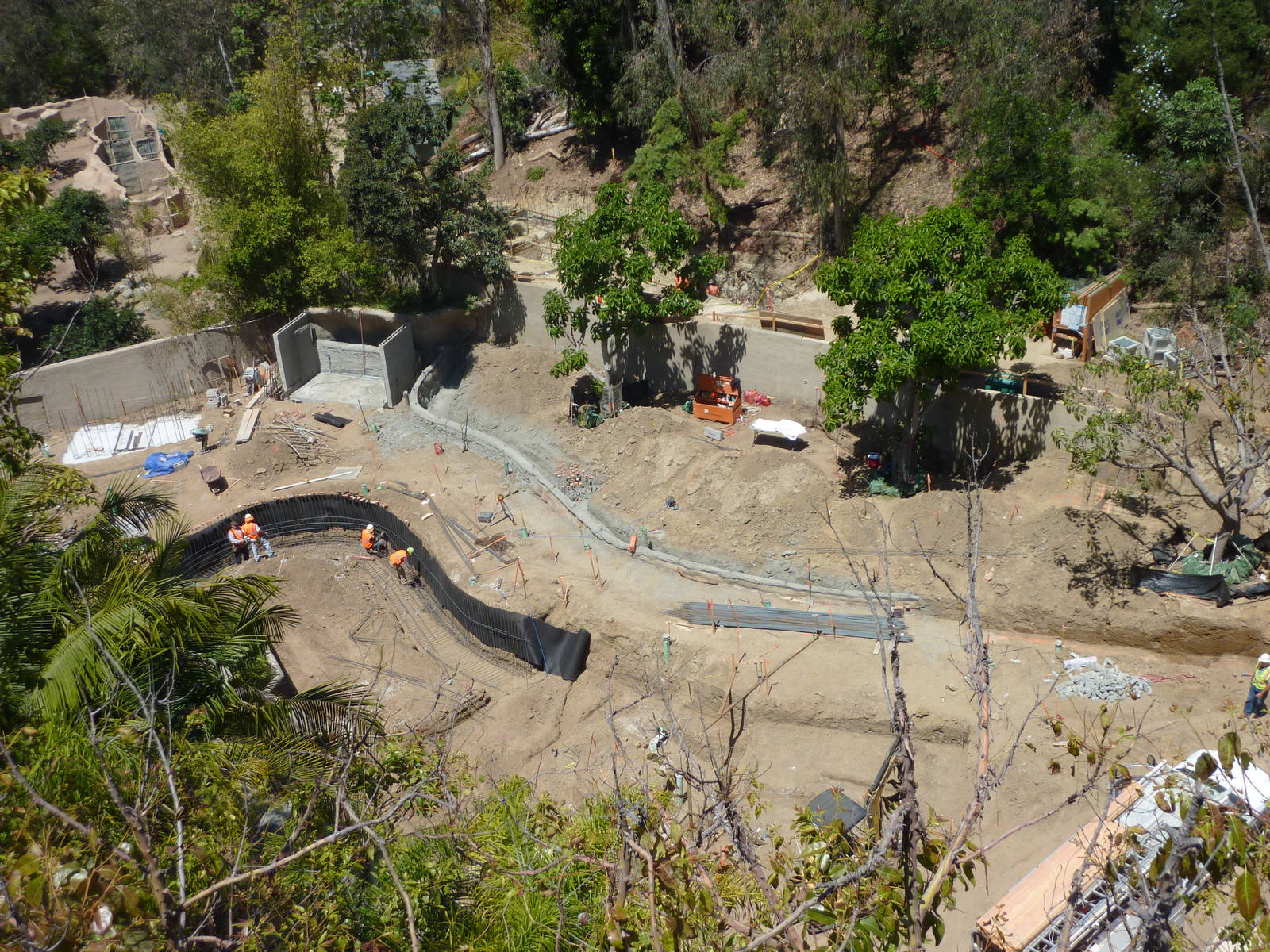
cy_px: 476
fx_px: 1468
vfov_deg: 36.0
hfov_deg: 46.8
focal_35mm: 40
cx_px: 635
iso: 80
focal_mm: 6.5
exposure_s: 1/800
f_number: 3.6
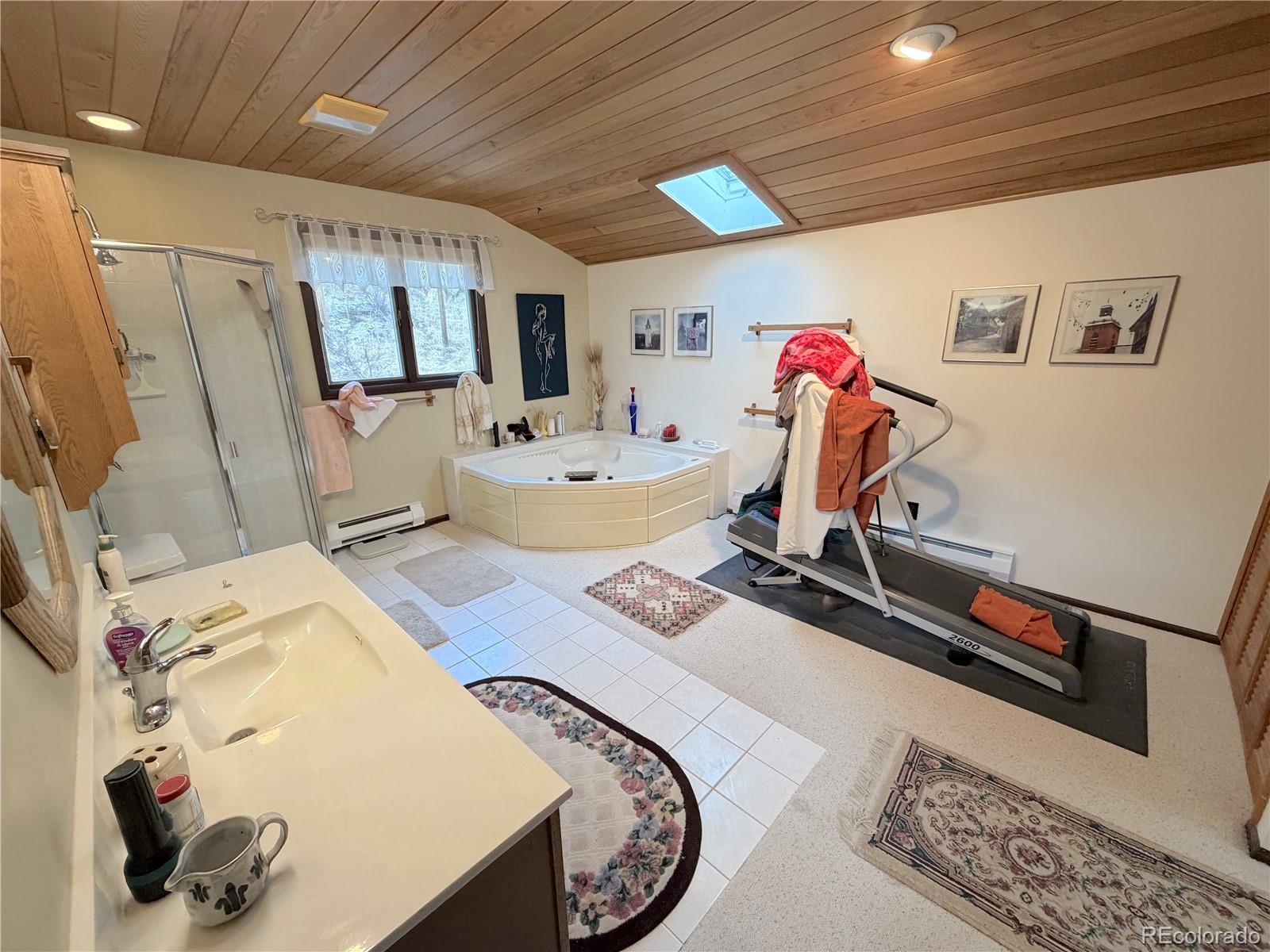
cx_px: 635
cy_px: 476
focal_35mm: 14
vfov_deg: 85.7
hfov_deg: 102.1
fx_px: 514
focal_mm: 2.22
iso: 250
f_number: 2.2
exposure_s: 1/60
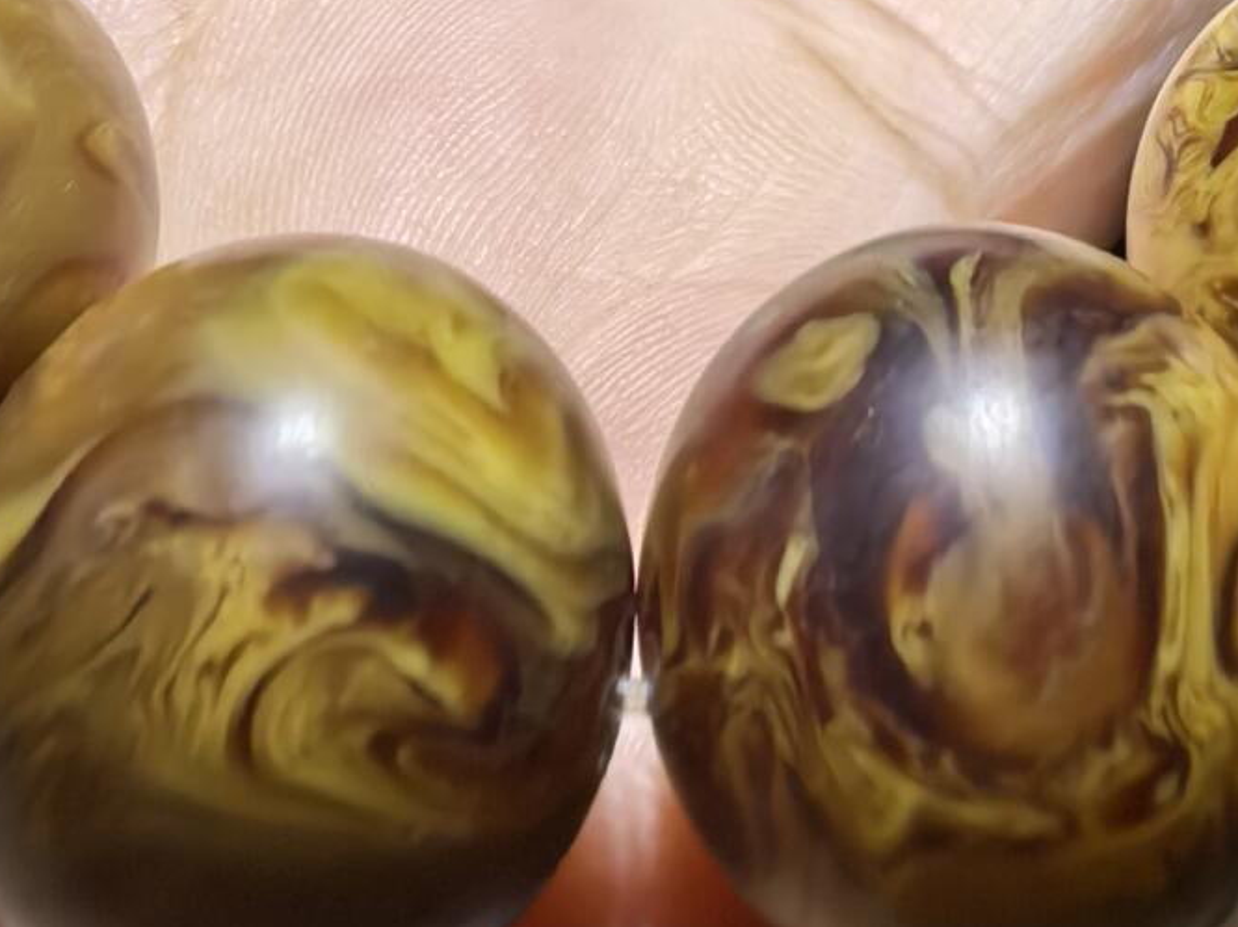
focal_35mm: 73
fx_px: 2610
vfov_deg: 19.4
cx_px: 814
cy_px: -65
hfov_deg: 26.6
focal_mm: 1.95
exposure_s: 1/231
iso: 100
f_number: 2.2
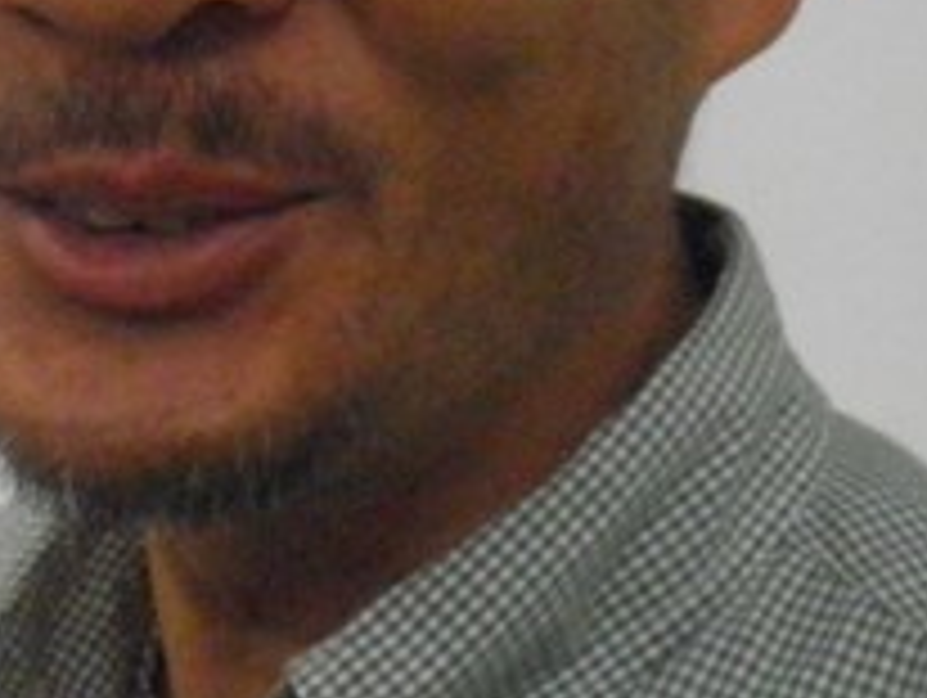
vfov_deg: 11.2
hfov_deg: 14.8
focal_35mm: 132
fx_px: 3539
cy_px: 131
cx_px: 90
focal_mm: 6.1
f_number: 3.5
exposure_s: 1/80
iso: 800
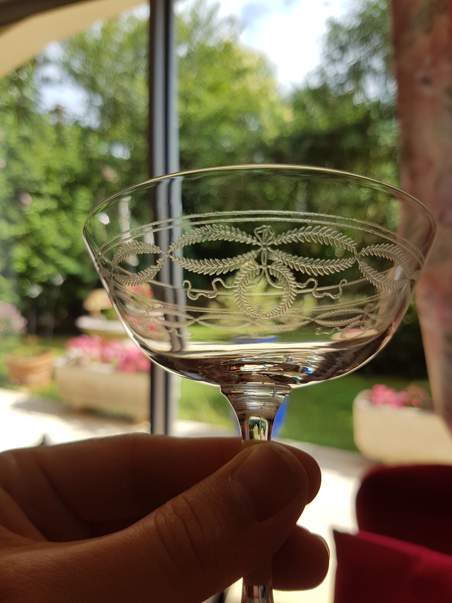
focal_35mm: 26
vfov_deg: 67.3
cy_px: 302
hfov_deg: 53.1
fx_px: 453
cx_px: 226
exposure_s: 1/990
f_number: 1.7
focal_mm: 4.2
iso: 50
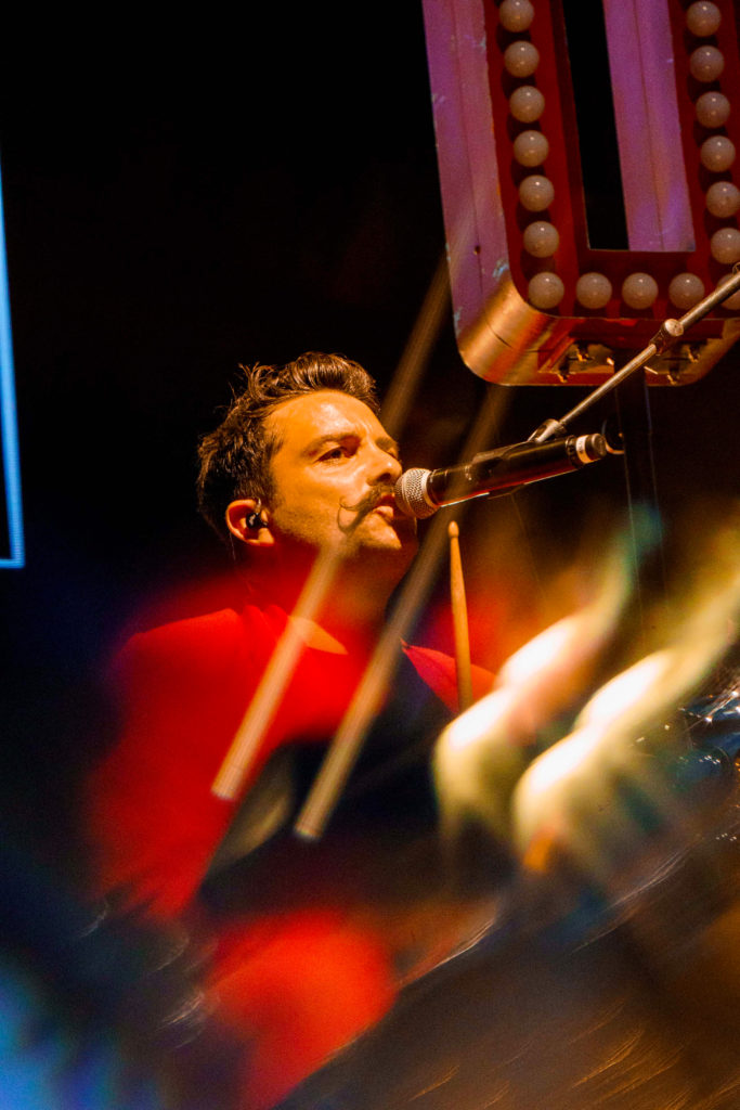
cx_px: 370
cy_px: 555
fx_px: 6226
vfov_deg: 10.2
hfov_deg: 6.8
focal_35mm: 202
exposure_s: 1/200
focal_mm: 135
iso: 5000
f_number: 5
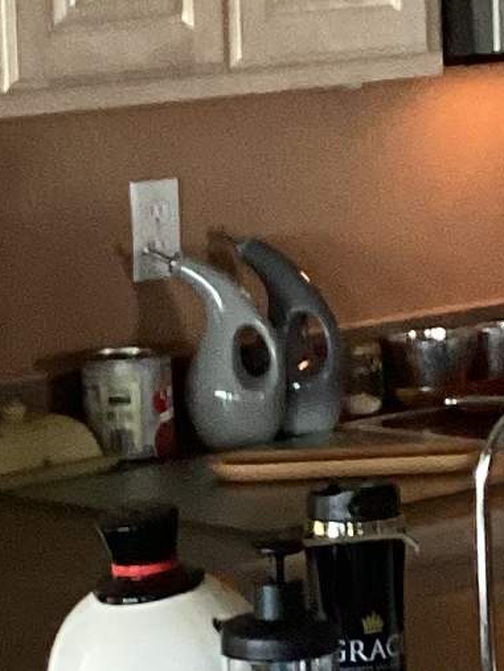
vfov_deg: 9.9
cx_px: 520
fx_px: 3863
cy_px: 349
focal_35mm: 199
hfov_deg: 7.4
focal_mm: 3.3
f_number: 2.4
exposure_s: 1/60
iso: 320
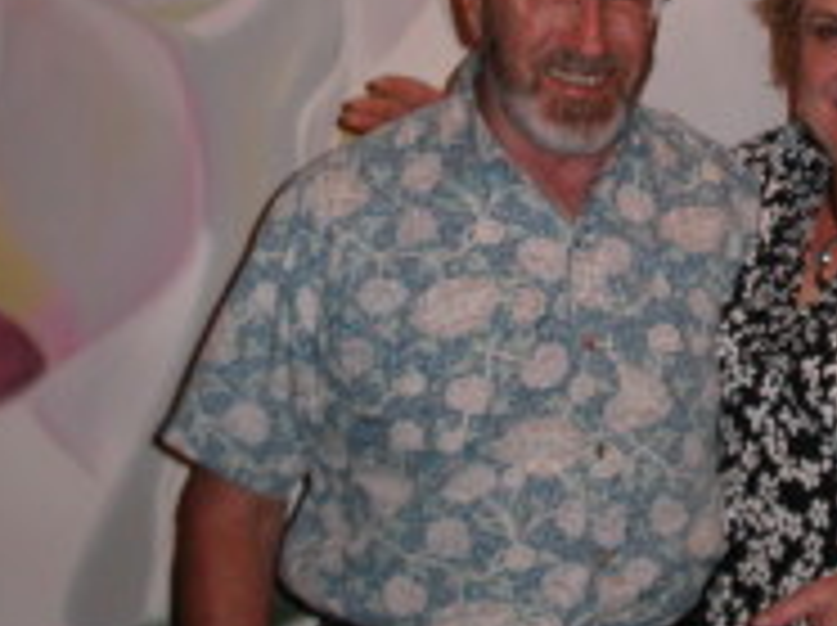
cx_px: 765
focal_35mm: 92
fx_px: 2222
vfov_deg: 15.9
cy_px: 110
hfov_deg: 20.9
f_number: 2.8
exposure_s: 1/30
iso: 100
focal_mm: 7.8
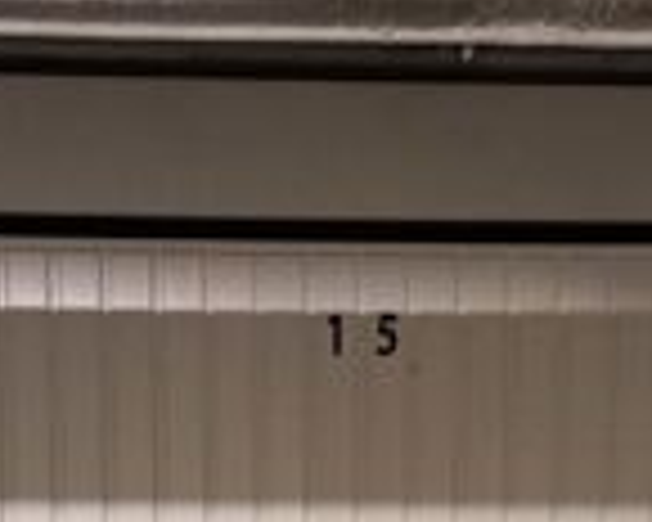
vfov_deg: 19.4
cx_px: 328
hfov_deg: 26.4
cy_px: 700
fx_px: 1389
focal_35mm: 72
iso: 800
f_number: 1.8
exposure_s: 1/25
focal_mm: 4.6
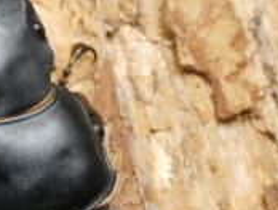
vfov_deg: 6.0
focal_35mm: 246
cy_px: 178
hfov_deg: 7.9
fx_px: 1978
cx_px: -97
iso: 200
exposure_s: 1/80
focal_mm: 11.86
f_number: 4.3
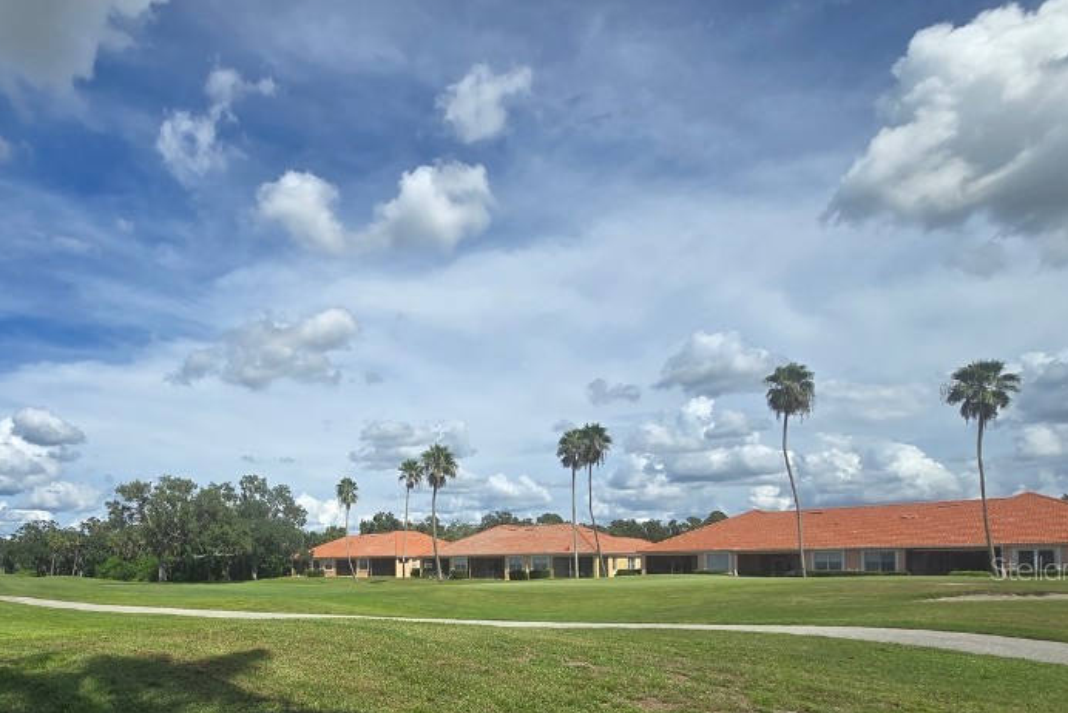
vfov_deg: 57.5
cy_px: 568
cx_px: 346
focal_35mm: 20
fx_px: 594
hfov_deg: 80.8
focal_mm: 2.2
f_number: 2.2
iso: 50
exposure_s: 1/2913
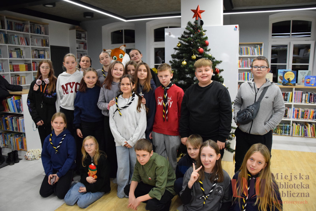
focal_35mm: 27
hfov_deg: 67.4
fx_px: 237
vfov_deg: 47.9
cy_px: 106
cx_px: 158
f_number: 3.5
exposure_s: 1/320
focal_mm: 18
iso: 3200
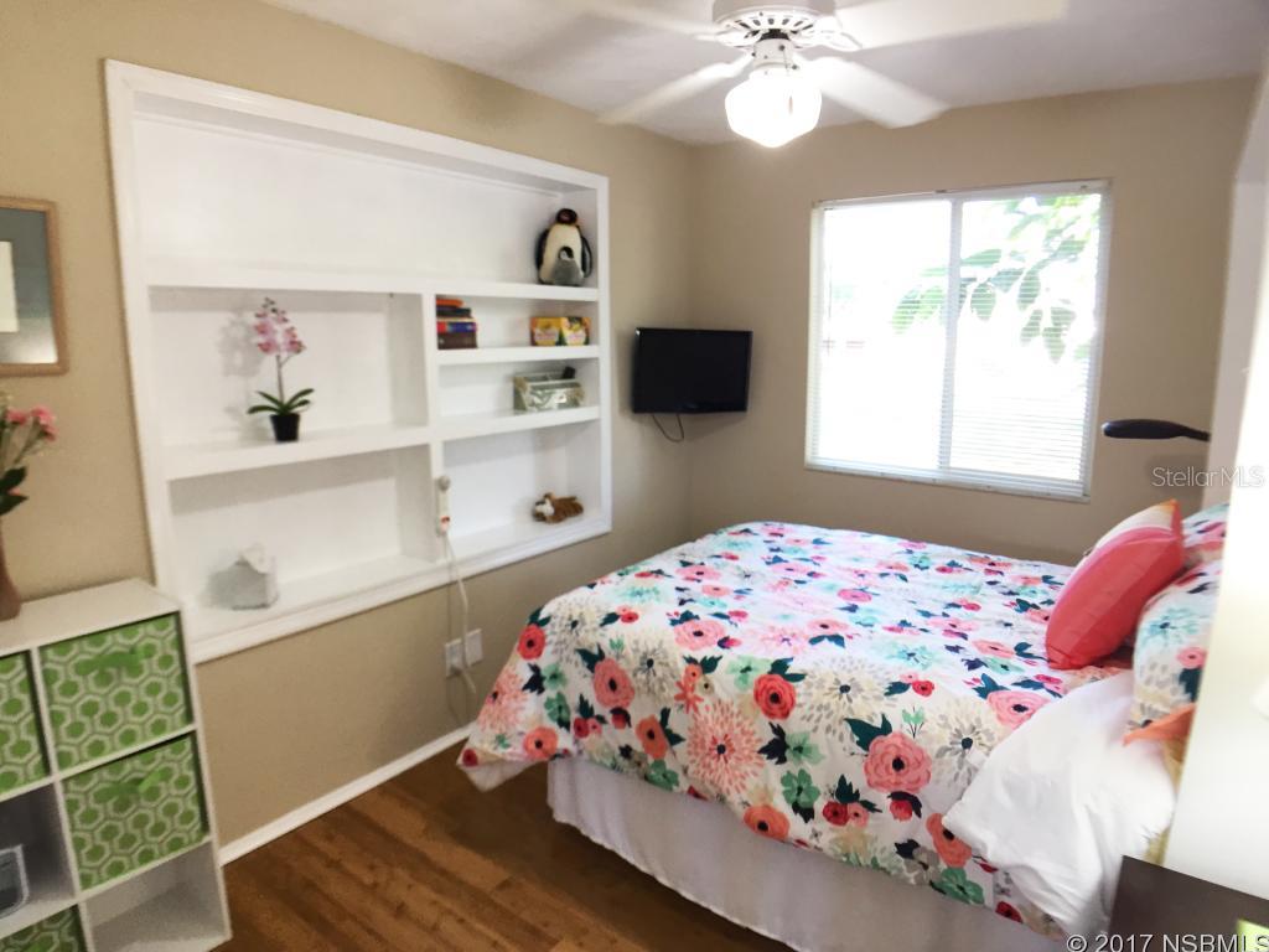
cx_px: 634
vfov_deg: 48.2
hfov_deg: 61.7
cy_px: 476
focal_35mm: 29
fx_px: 1063
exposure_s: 1/30
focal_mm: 4.15
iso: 80
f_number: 2.2
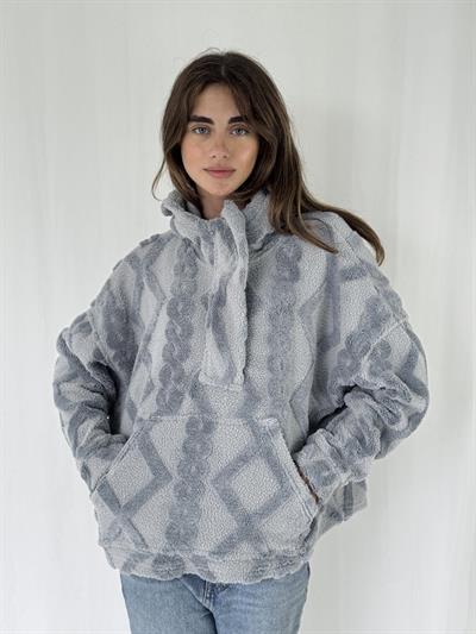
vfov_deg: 39.6
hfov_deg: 30.3
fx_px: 880
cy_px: 317
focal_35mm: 48
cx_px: 238
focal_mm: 6.76
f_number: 1.78
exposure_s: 1/159
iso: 64
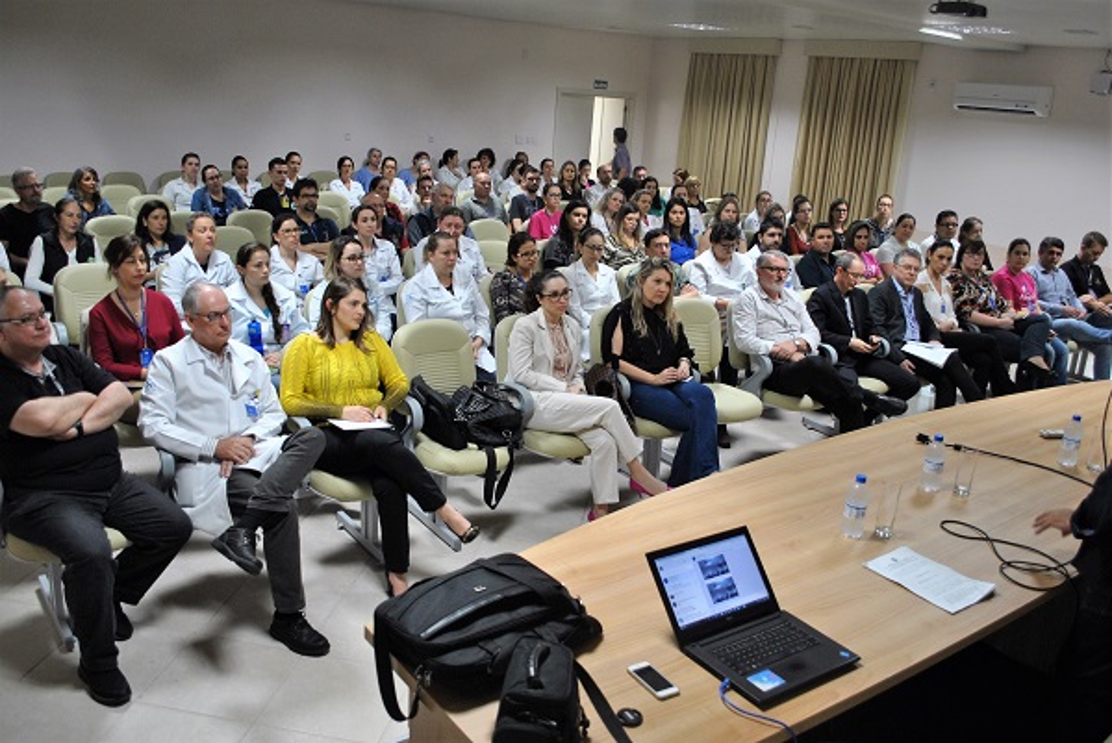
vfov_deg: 48.0
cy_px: 372
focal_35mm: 27
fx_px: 835
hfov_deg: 67.3
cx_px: 556
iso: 320
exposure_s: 1/30
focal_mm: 18
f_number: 3.5
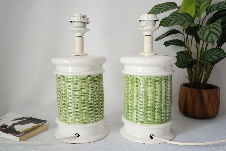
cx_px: 113
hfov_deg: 53.1
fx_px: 226
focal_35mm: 36
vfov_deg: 36.9
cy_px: 76
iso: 800
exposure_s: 1/30
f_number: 5.6
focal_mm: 24
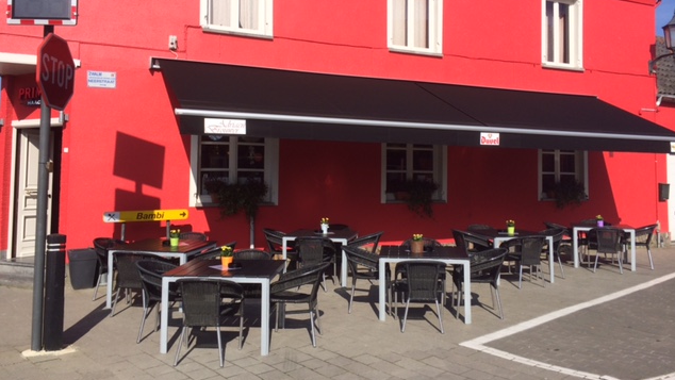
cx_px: 340
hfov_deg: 59.5
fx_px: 591
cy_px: 146
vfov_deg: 35.5
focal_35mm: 33
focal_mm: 4.12
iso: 32
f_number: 2.2
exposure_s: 1/2160
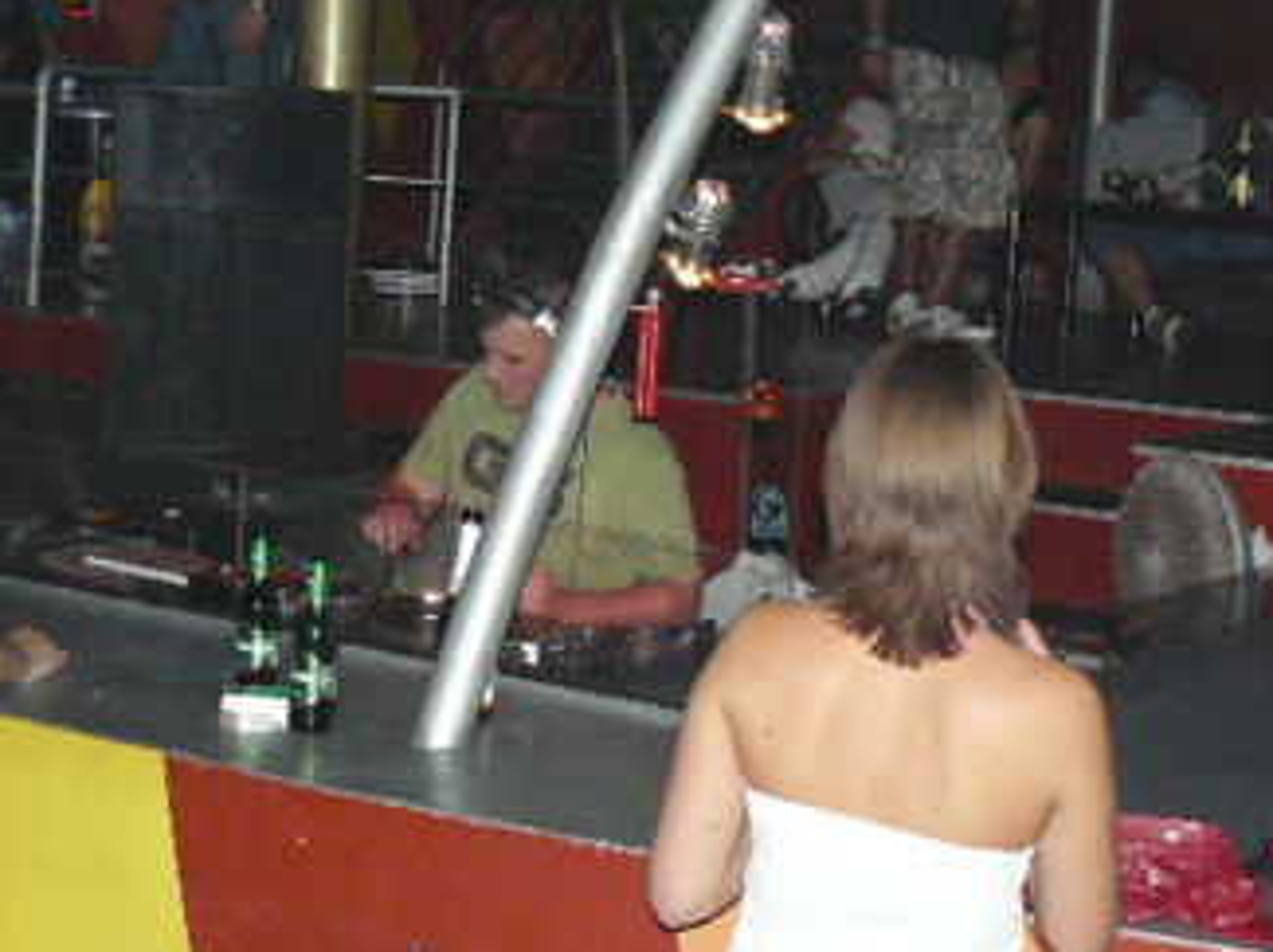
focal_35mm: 71
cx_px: 470
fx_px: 2608
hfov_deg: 27.3
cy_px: 306
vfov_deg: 20.6
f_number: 2.8
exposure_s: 1/30
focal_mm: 6
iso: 400
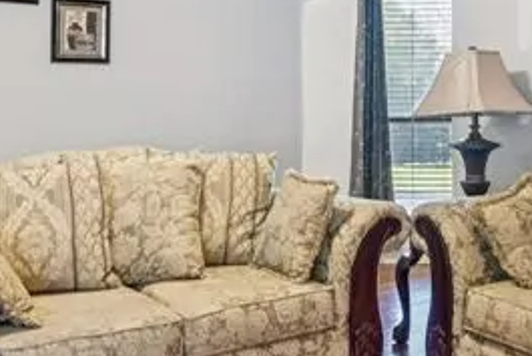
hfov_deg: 35.2
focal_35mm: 54
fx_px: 798
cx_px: 452
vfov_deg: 24.8
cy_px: 96
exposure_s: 1/5
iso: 400
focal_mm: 14
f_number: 8
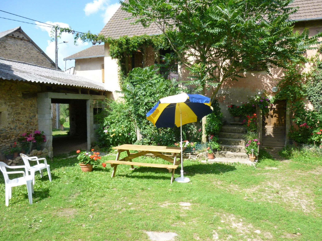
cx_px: 159
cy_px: 117
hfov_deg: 67.3
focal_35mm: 26
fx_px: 242
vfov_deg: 53.1
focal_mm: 4.5
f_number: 3.1
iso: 100
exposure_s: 1/400
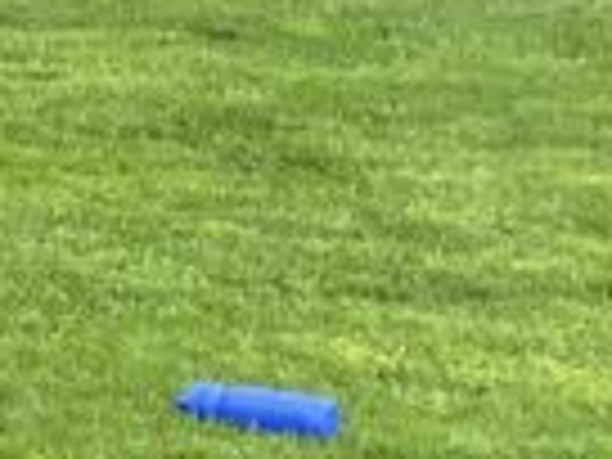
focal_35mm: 196
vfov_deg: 7.6
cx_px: -1678
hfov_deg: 7.6
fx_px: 3465
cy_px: 22
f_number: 1.6
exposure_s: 1/121
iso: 40
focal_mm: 4.2
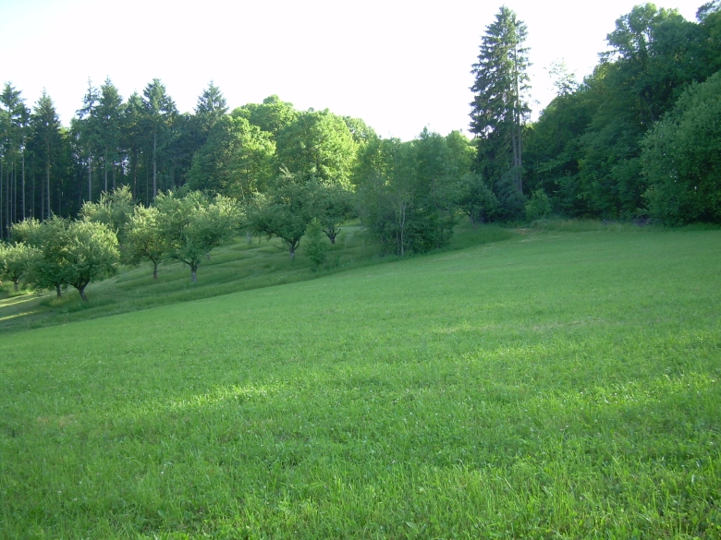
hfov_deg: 49.0
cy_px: 270
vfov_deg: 37.7
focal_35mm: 38
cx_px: 360
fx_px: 791
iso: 50
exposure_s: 1/136
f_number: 2.8
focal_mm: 6.3
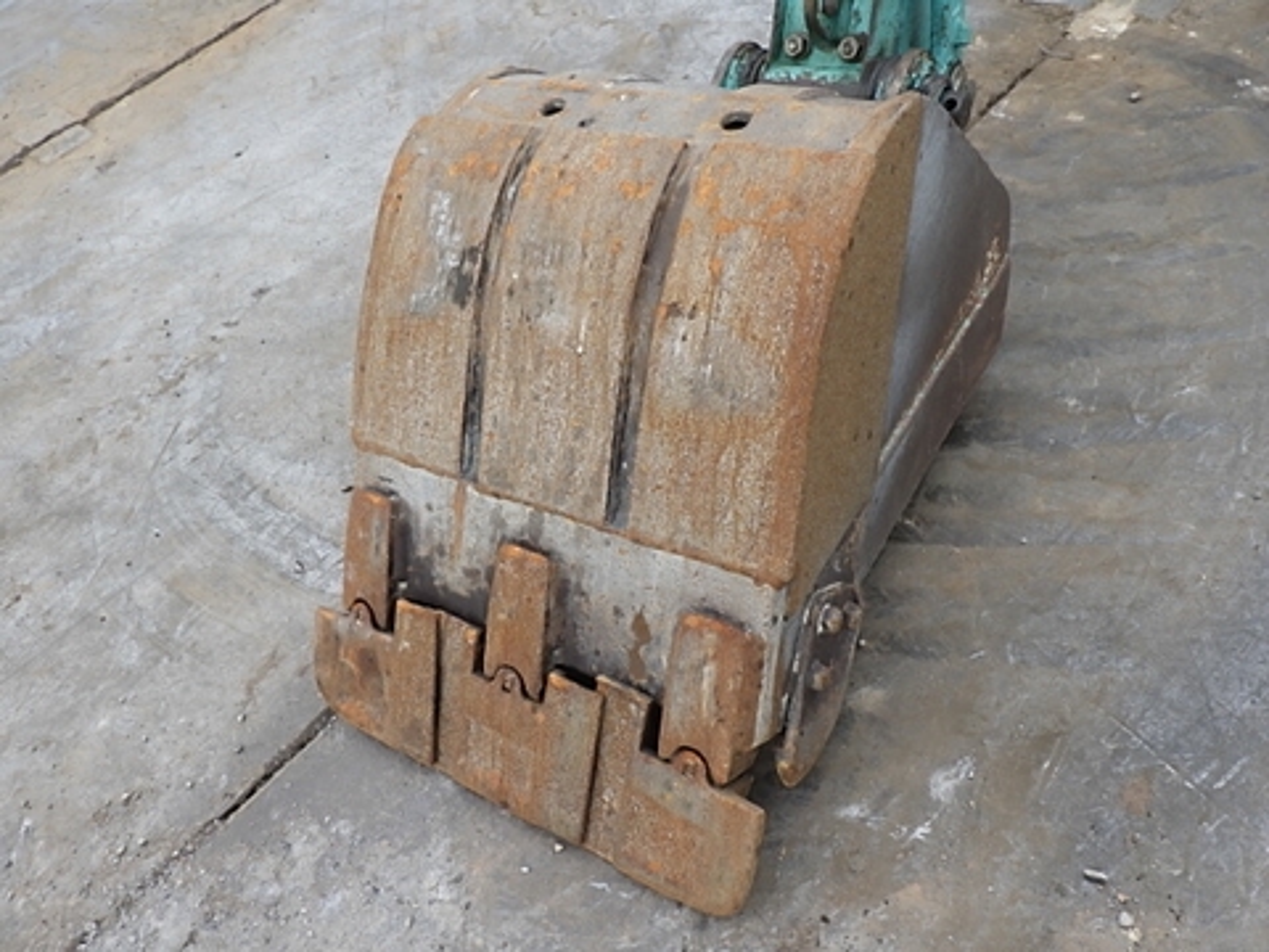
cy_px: 476
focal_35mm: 28
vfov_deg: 49.7
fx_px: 1026
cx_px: 634
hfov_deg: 63.4
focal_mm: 5
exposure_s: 1/320
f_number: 4.2
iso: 125
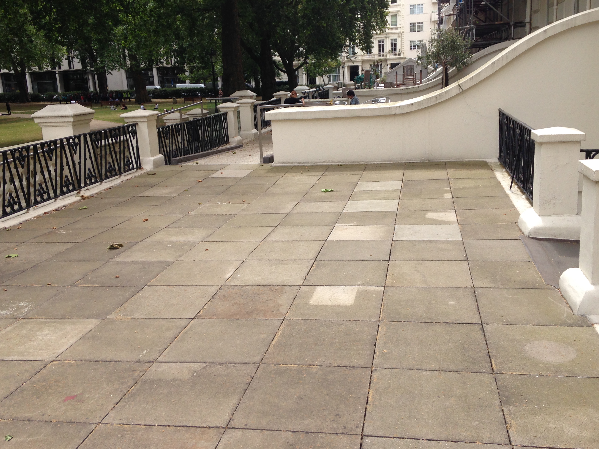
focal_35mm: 38
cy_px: 195
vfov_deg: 37.7
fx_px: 658
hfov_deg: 49.0
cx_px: 308
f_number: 2.4
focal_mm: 4.12
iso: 50
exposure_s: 1/686
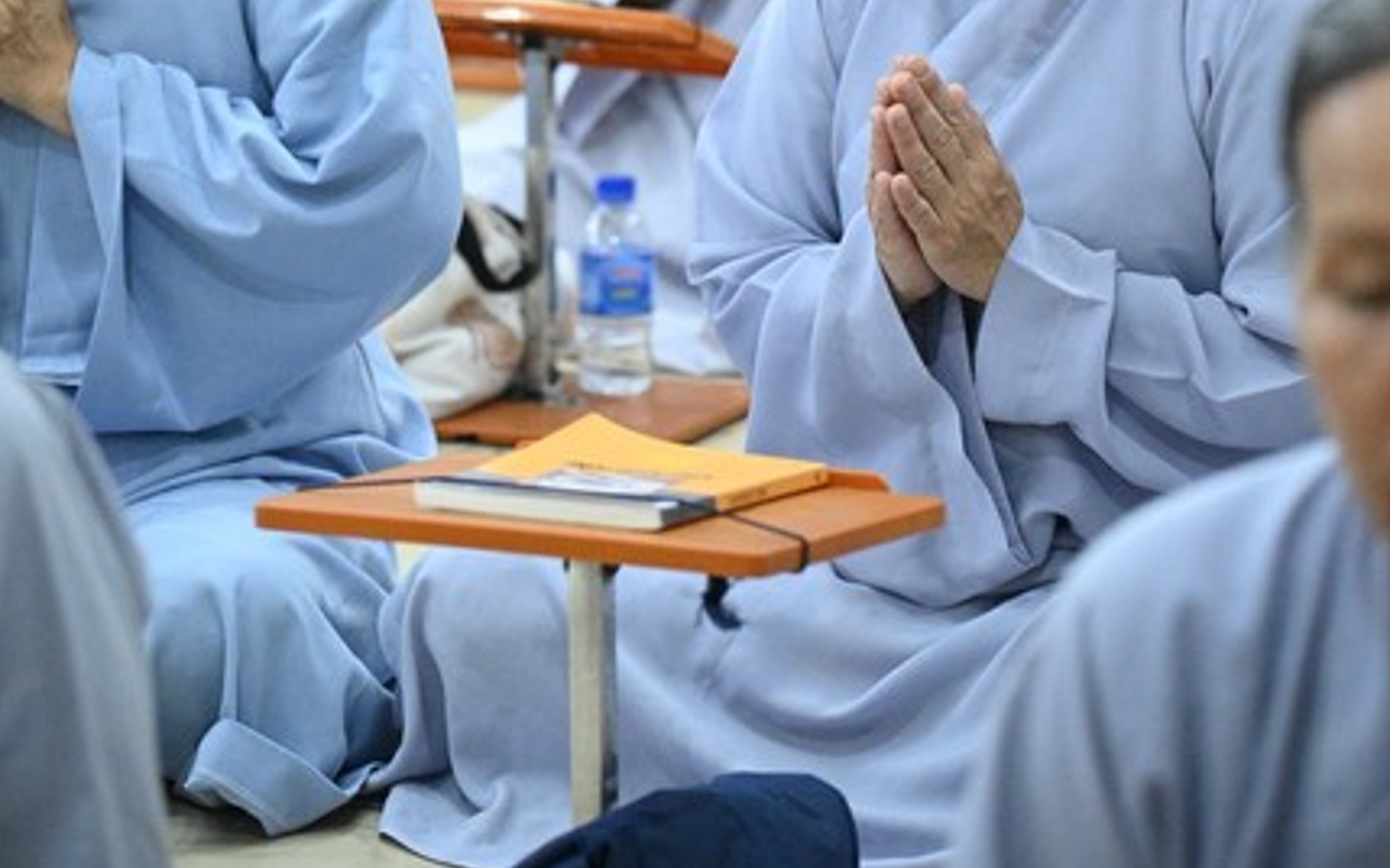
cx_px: 693
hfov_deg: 11.3
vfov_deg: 7.0
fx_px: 7007
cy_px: -110
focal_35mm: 185
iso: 16000
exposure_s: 1/250
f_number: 4
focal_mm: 120
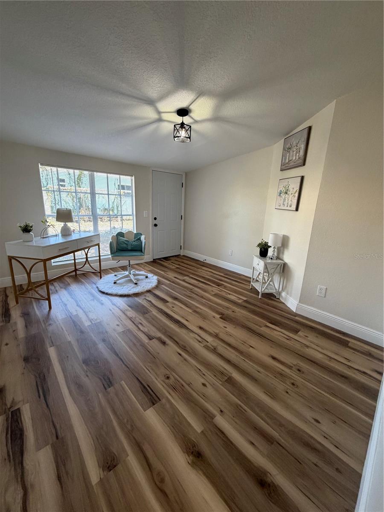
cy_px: 256
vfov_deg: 102.1
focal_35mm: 14
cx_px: 192
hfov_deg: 85.7
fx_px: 207
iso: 160
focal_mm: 2.22
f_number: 2.2
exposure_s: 1/60
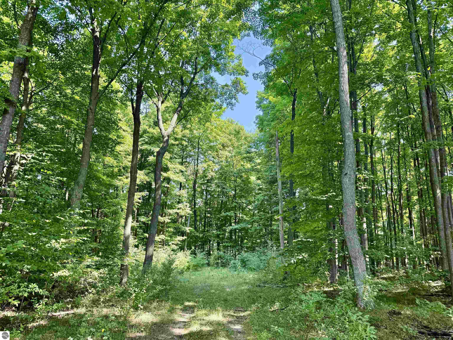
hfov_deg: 71.6
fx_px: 314
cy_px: 170
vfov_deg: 56.8
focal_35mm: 24
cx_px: 226
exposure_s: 1/288
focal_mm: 6.76
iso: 100
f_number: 1.78
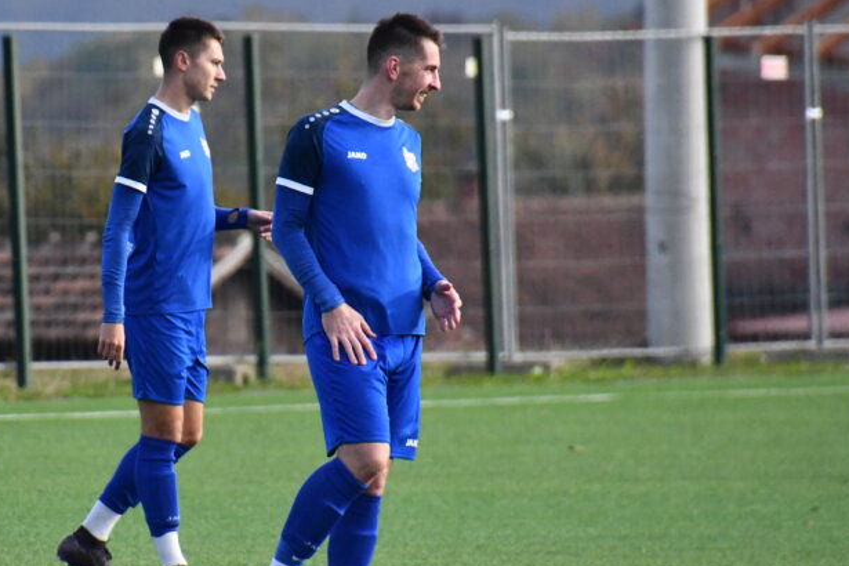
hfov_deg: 2.1
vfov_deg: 1.4
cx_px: 246
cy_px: 271
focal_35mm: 999
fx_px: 23558
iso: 3200
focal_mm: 400
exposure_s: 1/3200
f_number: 7.1
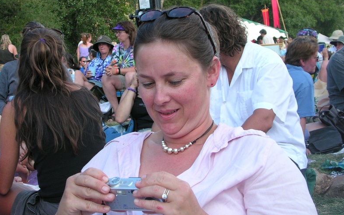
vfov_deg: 17.9
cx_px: 173
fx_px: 684
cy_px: 94
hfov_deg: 28.2
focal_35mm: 73
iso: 100
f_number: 3.7
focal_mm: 10.4
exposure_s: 1/90.6
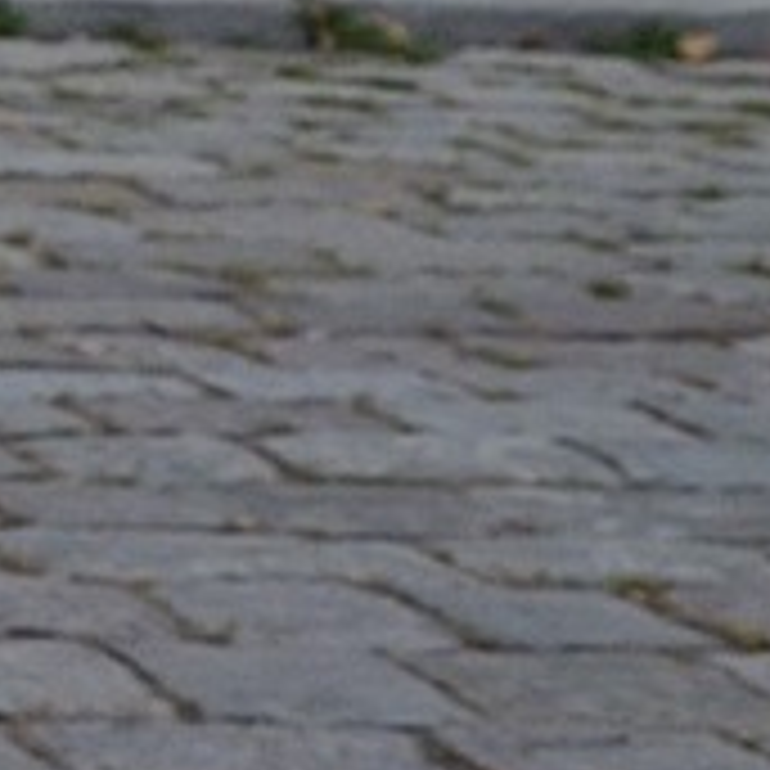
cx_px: -2062
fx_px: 5763
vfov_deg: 7.6
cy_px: 63
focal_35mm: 229
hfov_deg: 6.5
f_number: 8
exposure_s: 1/250
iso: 180
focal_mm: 24
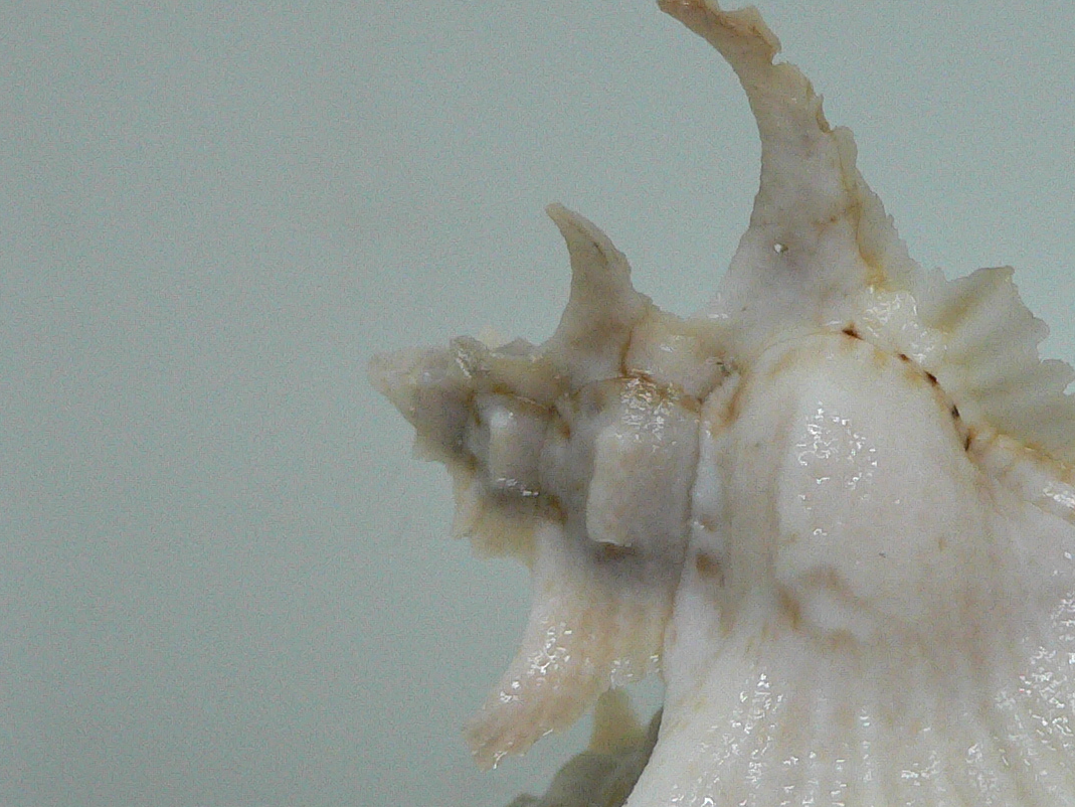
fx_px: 2050
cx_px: 908
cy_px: 541
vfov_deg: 22.2
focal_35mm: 66
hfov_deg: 28.5
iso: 200
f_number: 2.8
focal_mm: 4.6
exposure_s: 1/60
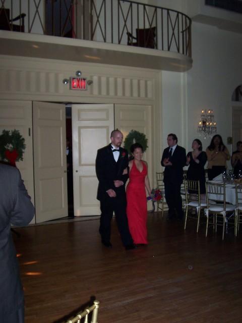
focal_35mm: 37
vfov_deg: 50.1
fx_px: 345
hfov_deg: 38.7
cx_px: 121
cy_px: 162
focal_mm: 5.6
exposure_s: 1/60
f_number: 2.8
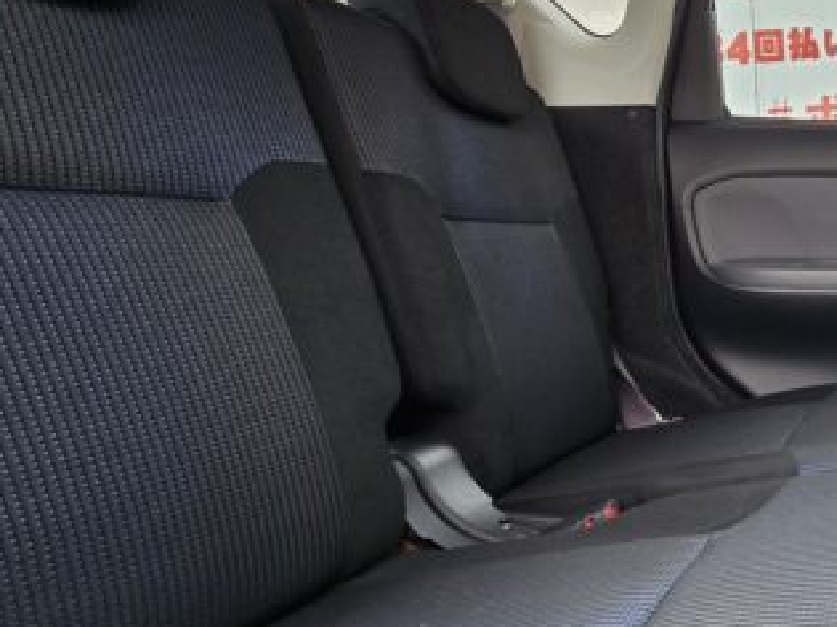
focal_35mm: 33
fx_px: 798
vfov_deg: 42.6
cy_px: 231
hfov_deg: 41.9
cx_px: 951
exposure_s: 1/50
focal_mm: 2.2
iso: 160
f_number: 2.2
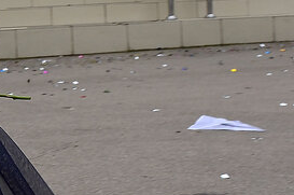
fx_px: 1453
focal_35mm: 178
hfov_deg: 11.1
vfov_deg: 7.7
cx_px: -145
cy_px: 15
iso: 200
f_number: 8
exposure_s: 1/250
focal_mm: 27
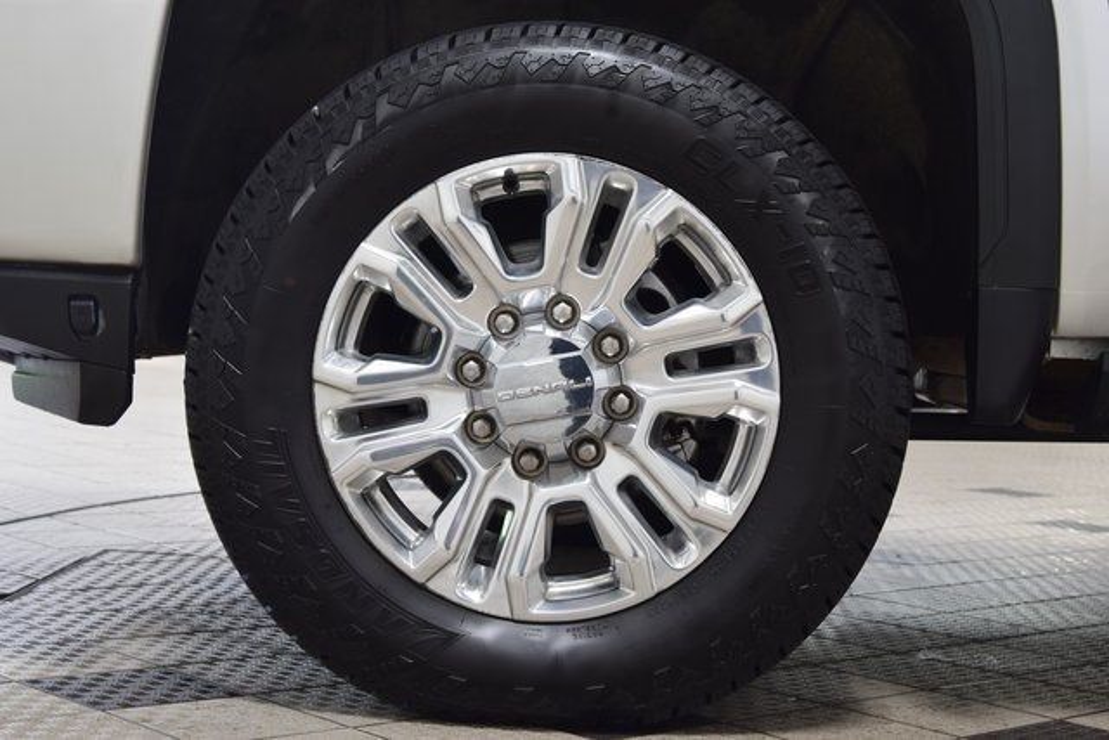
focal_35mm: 63
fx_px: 1941
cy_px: 370
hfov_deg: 31.9
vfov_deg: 21.6
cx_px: 554
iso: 640
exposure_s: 1/15
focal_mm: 42
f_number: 6.3
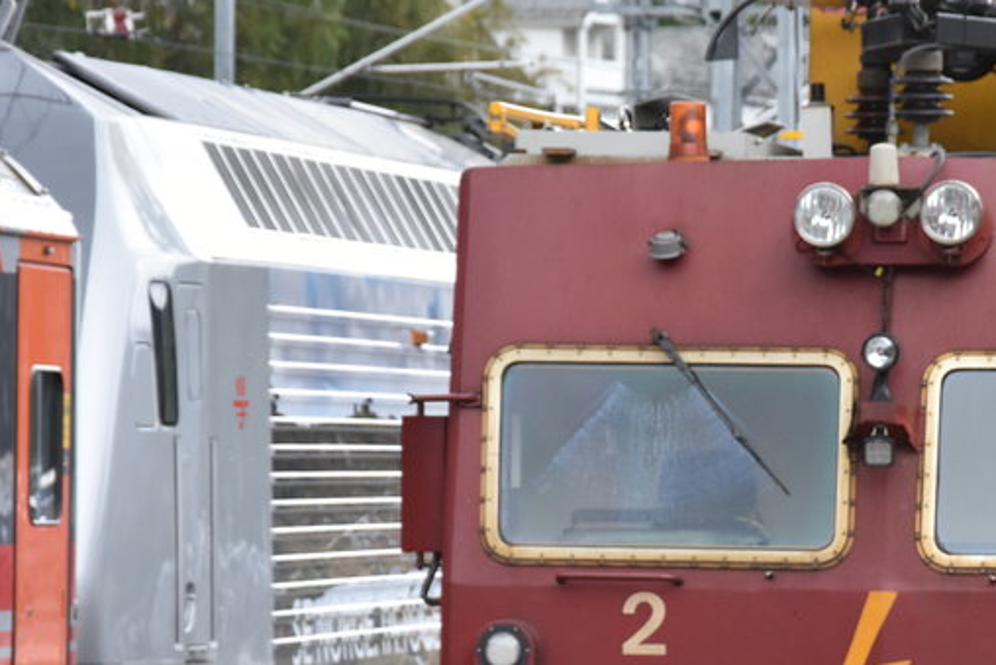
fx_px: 9602
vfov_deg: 4.0
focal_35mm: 347
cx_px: 716
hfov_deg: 5.9
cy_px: 494
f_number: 5.6
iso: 900
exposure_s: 1/250
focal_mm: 98
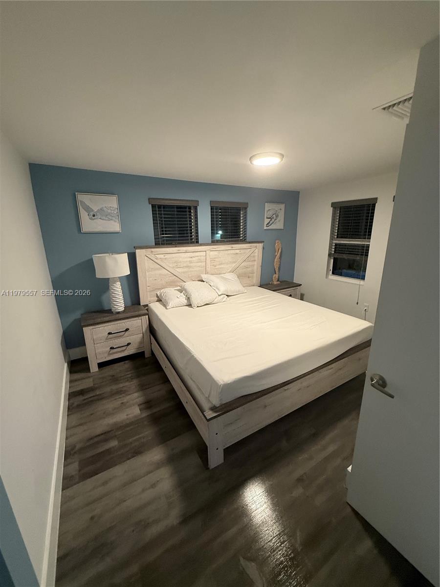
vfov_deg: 102.1
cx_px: 220
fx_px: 237
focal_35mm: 14
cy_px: 294
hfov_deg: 85.7
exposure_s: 1/60
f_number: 2.2
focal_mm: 2.22
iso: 250
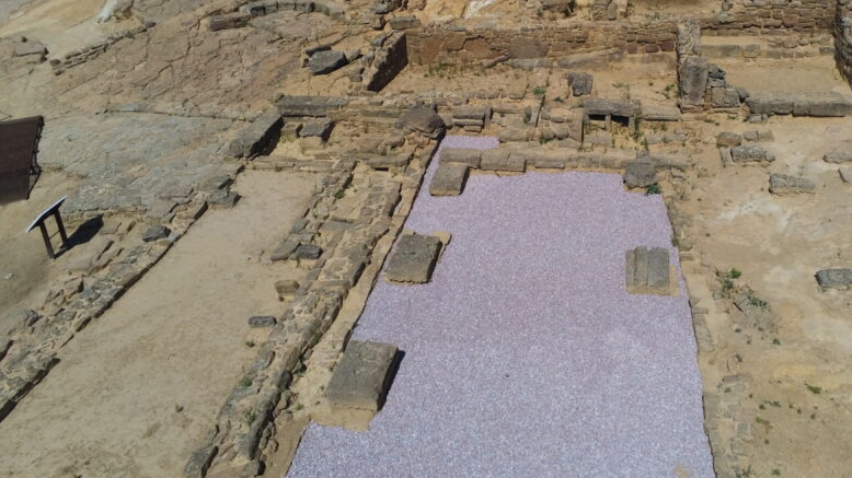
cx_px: 525
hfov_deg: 58.9
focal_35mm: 33
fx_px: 745
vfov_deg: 34.9
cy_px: 124
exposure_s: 1/4115
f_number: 2.4
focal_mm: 4
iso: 100
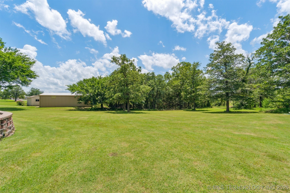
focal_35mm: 15
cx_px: 145
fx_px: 121
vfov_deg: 77.3
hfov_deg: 100.4
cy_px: 96
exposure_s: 1/500
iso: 100
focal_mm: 10
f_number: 8
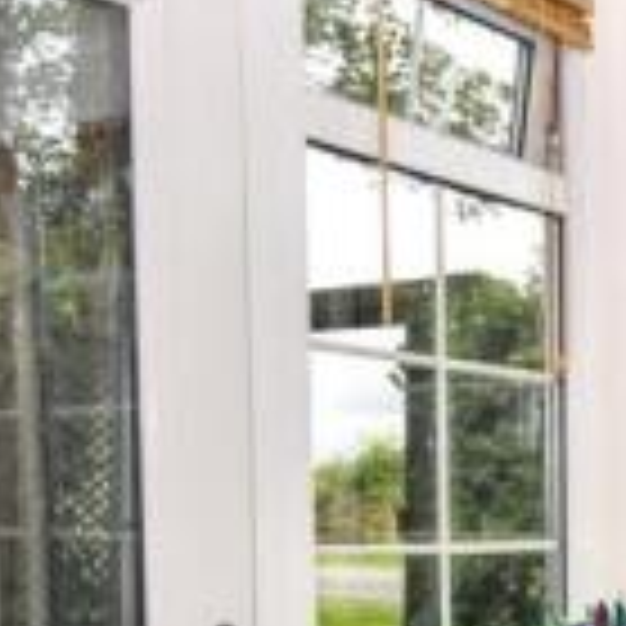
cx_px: 989
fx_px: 1228
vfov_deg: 27.2
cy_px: 601
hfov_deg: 22.4
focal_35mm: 60
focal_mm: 10
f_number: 6.3
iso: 100
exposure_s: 1/100
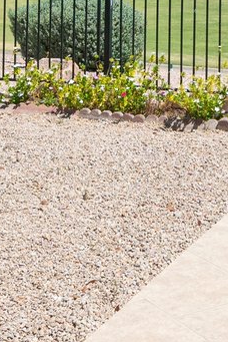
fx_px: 939
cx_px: 213
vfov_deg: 19.1
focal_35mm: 99
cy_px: -95
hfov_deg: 13.7
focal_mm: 16.5
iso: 320
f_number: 8
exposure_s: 1/500
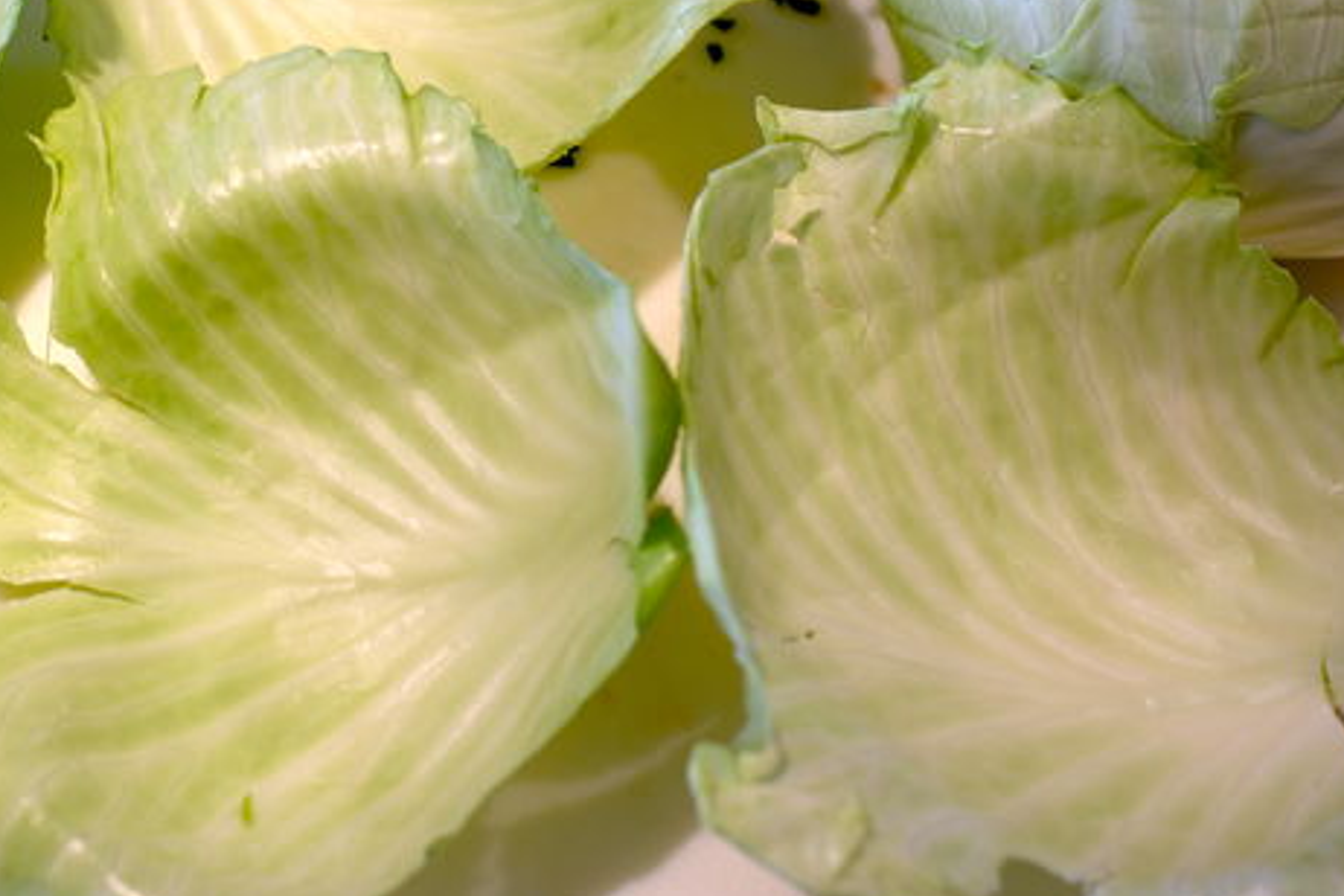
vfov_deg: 18.5
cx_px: 329
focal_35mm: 73
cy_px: 221
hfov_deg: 27.3
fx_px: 2725
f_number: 2.8
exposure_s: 1/50
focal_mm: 30
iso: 125
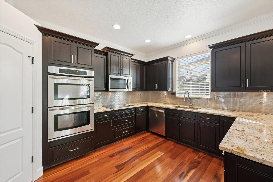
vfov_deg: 81.2
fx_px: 106
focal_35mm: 14
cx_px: 136
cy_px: 91
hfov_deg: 104.3
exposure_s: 1/13
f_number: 8
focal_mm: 14
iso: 400
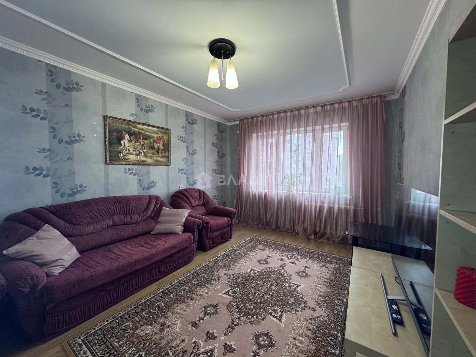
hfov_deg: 102.1
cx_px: 238
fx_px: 193
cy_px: 178
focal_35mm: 14
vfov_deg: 85.7
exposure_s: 1/50
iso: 160
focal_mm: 2.22
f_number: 2.2
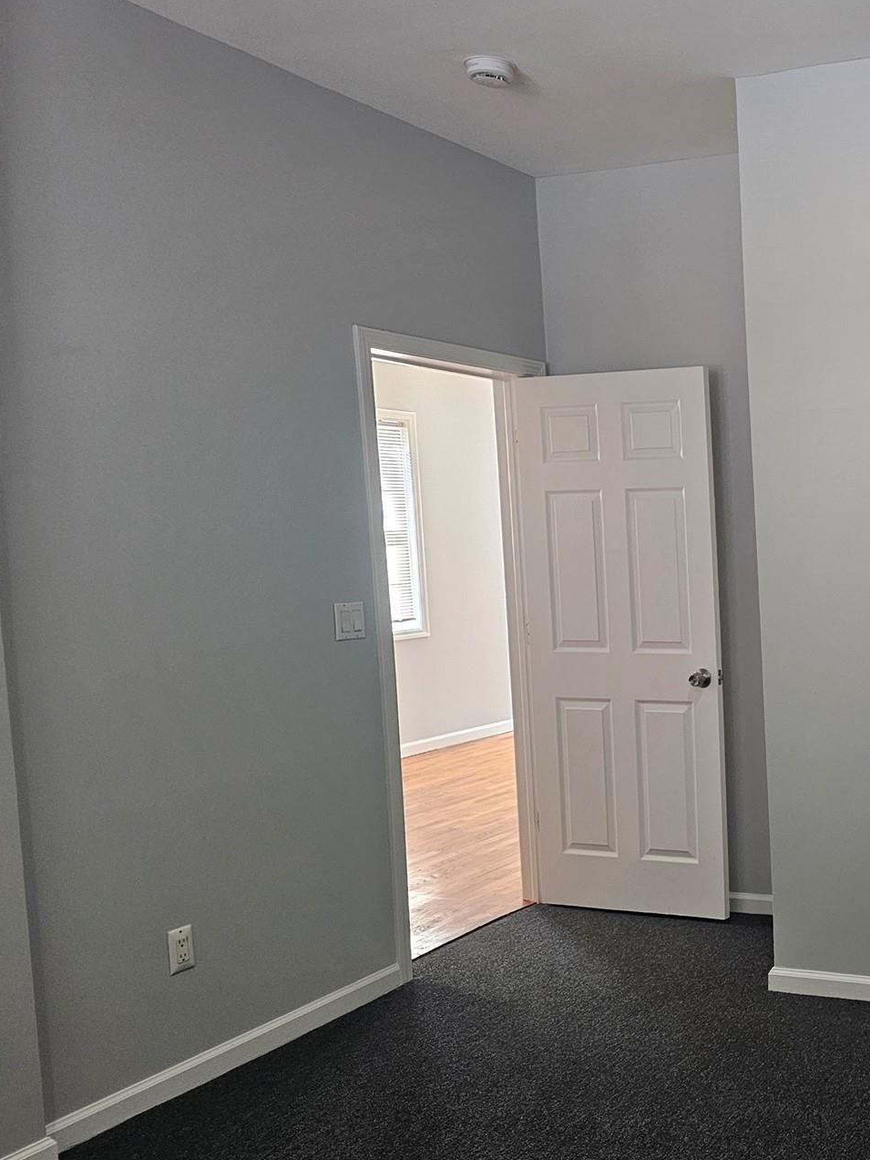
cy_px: 650
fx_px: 1240
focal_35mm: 37
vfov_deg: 50.0
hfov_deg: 34.1
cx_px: 927
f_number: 1.7
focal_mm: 6.3
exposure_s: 1/120
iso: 320
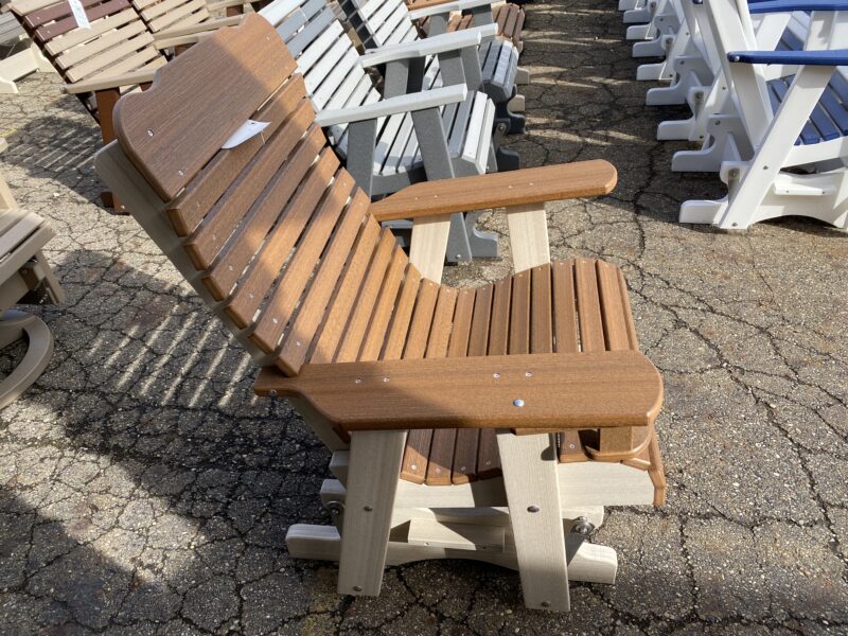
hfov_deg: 67.3
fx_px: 637
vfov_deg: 53.1
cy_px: 318
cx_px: 424
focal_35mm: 26
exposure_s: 1/1157
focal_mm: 4.25
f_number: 1.8
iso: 32
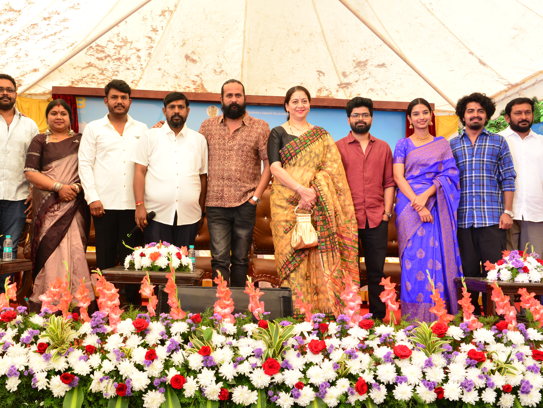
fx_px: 690
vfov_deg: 32.9
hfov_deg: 42.9
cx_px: 235
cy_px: 224
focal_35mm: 44
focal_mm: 30
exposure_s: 1/60
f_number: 10
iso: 640
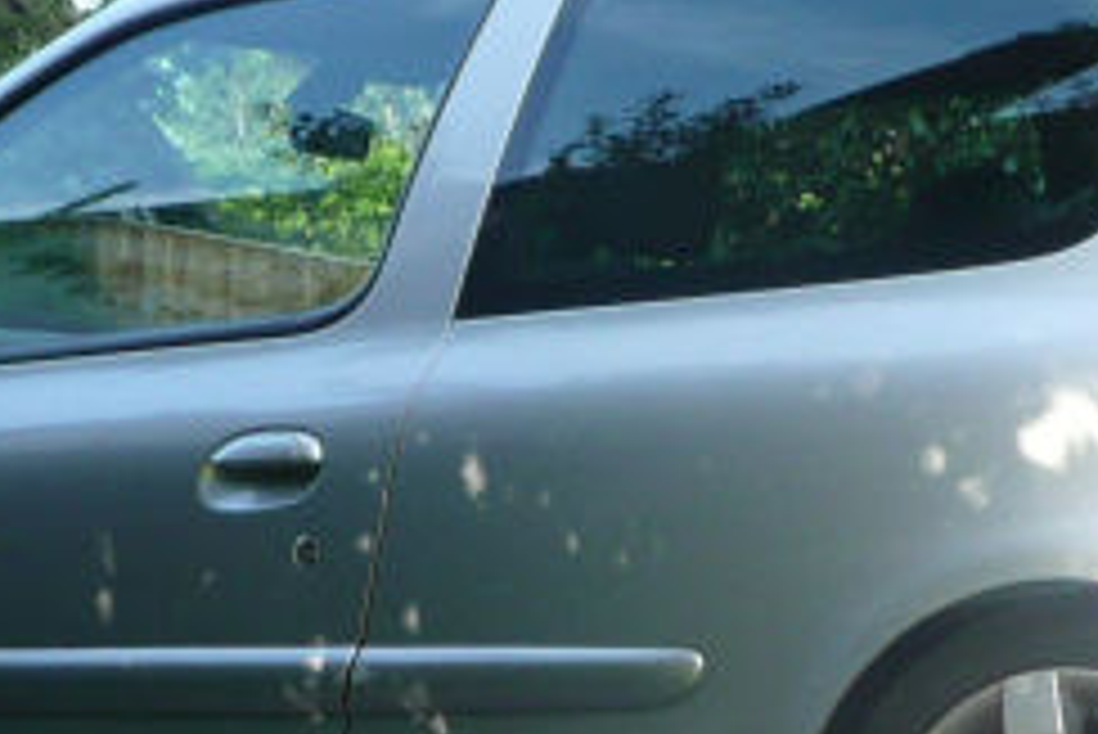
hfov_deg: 16.8
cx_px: 549
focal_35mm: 122
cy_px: 887
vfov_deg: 11.0
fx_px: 3723
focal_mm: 4.6
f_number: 3.3
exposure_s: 1/125
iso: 100
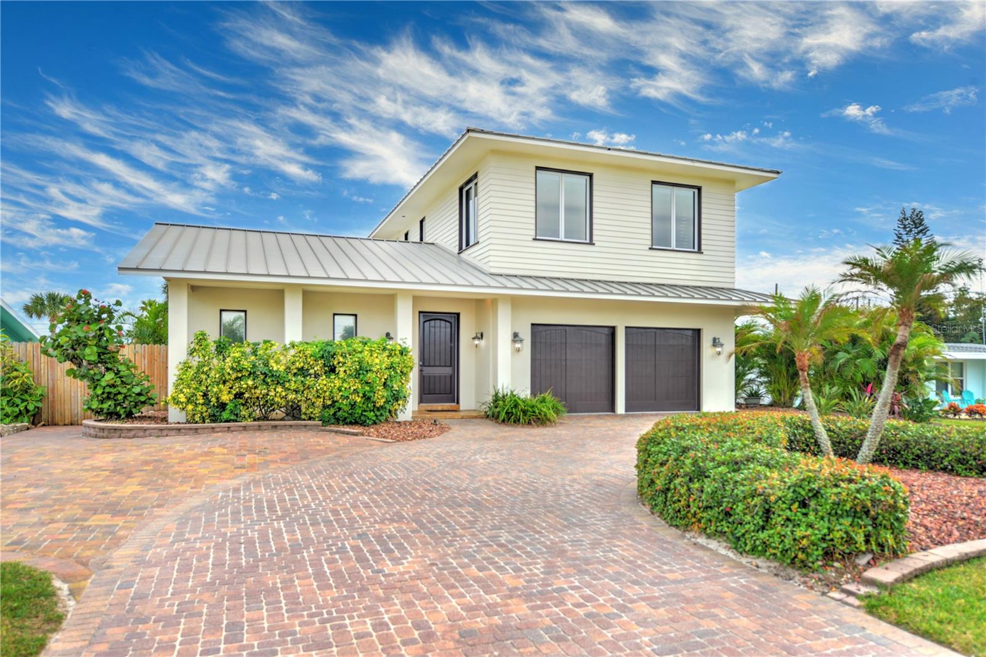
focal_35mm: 24
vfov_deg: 53.1
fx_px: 657
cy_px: 328
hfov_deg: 73.8
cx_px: 493
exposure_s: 1/640
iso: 100
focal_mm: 24
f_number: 4
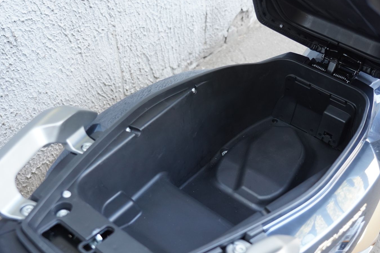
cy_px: 166
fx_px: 485
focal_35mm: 46
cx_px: 196
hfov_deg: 42.7
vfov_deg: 29.1
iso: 1250
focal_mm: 31
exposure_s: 1/160
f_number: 4
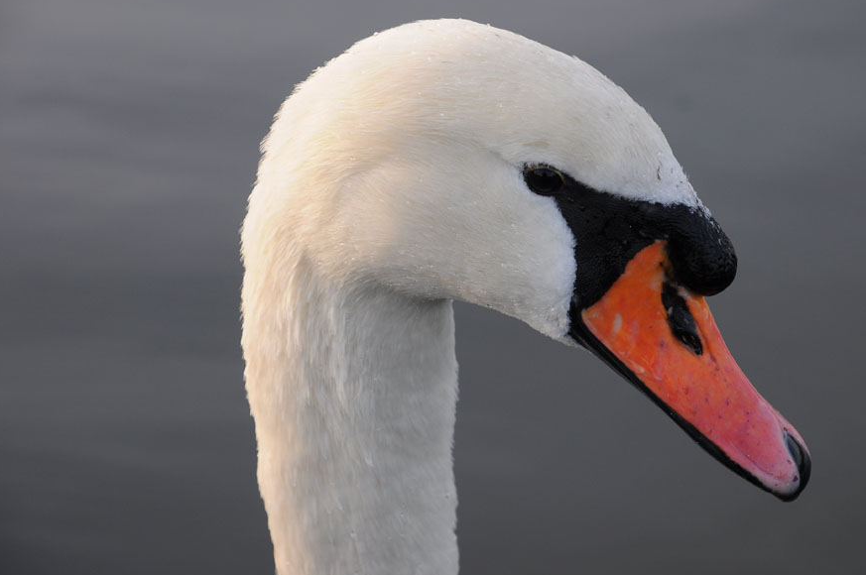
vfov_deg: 9.2
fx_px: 3594
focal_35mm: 150
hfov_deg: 13.7
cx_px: 503
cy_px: 261
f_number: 7.1
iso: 200
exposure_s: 1/80
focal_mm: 85
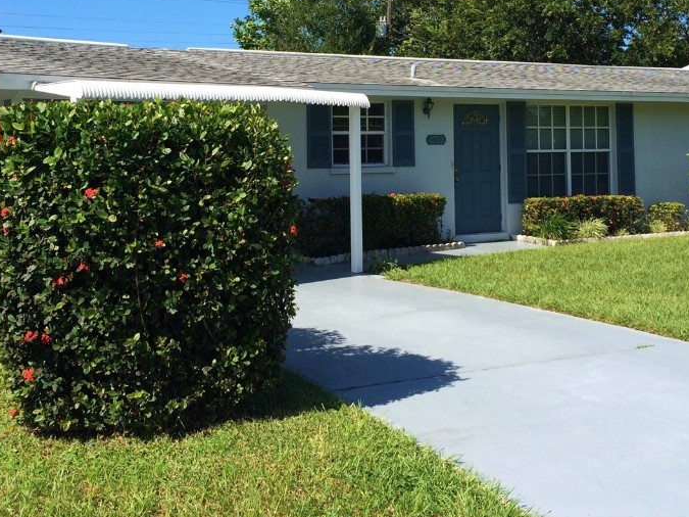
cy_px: 132
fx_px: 876
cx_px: 367
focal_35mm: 44
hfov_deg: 42.9
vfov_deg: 32.3
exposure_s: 1/1786
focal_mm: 4.15
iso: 32
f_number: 2.2
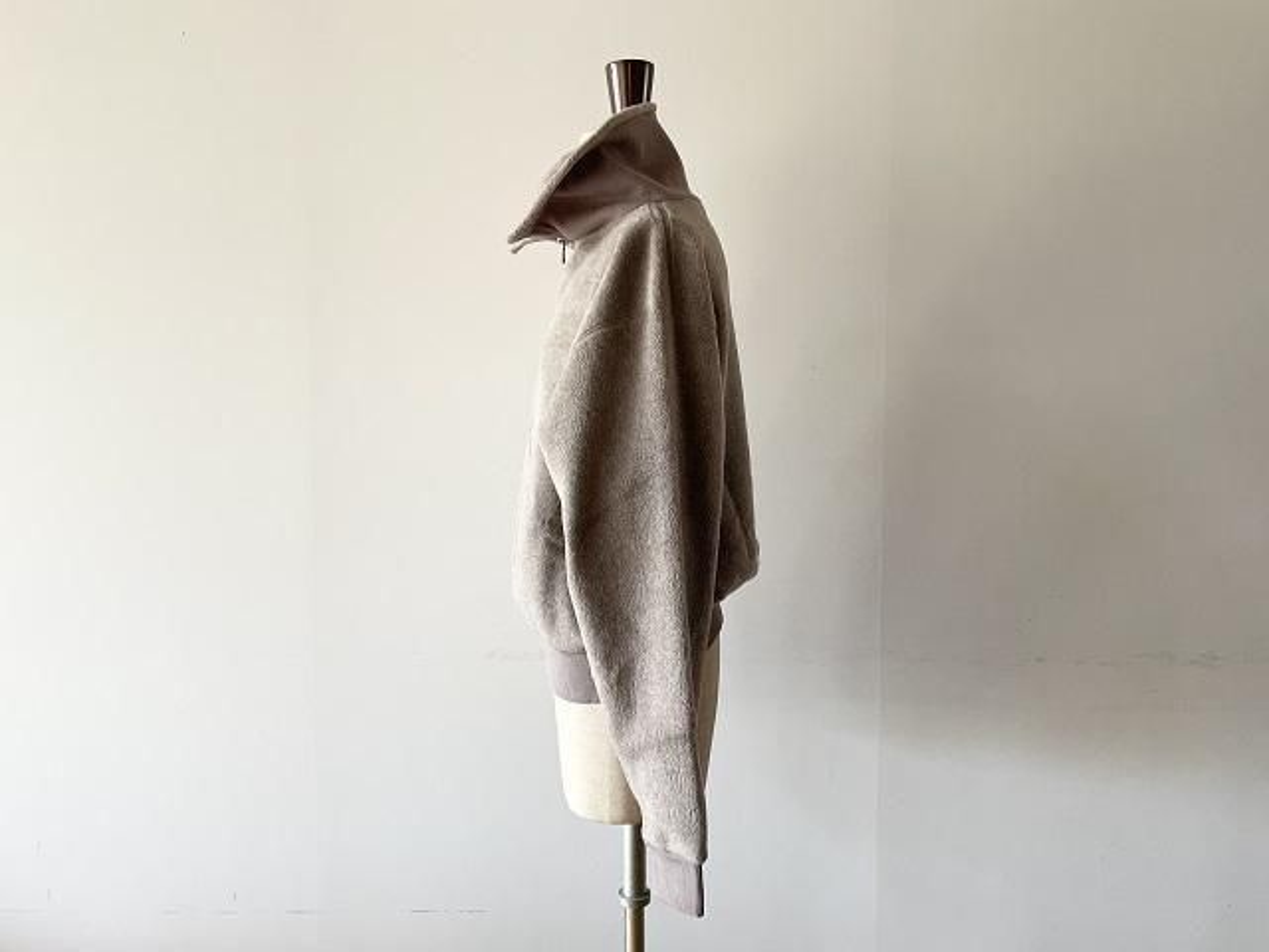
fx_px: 953
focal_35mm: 26
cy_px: 476
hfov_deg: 67.3
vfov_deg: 53.1
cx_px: 634
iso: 125
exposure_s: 1/101
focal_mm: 4.2
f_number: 1.6
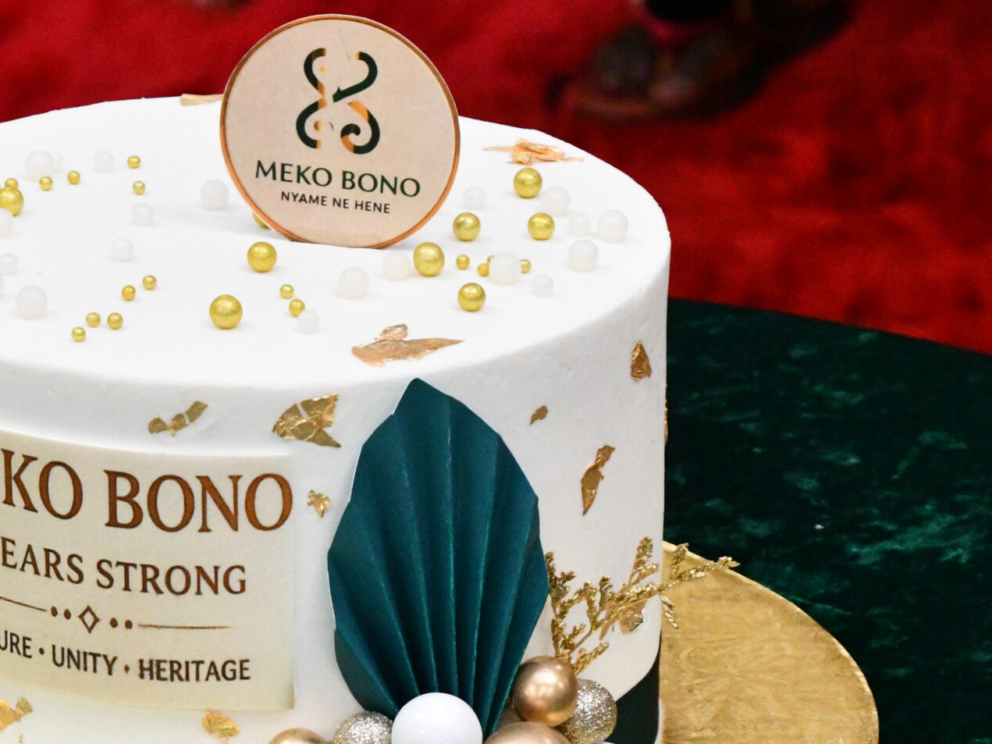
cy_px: 496
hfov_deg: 8.0
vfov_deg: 6.0
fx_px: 7049
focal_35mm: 246
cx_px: 282
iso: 8000
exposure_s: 1/250
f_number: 13
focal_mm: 85
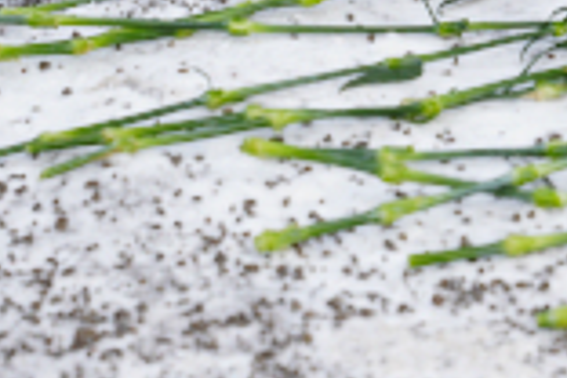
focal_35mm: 254
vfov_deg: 5.3
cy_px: -476
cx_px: 611
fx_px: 4005
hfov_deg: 8.0
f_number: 6.3
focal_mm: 52.9
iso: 100
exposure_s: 1/100
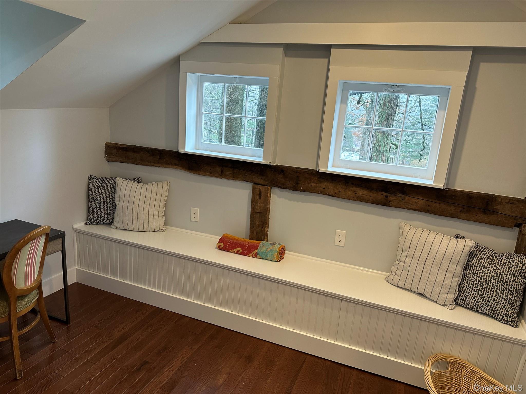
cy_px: 197
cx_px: 263
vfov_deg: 56.8
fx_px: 365
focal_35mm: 24
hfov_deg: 71.6
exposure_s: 1/60
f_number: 1.78
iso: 125
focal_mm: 6.86
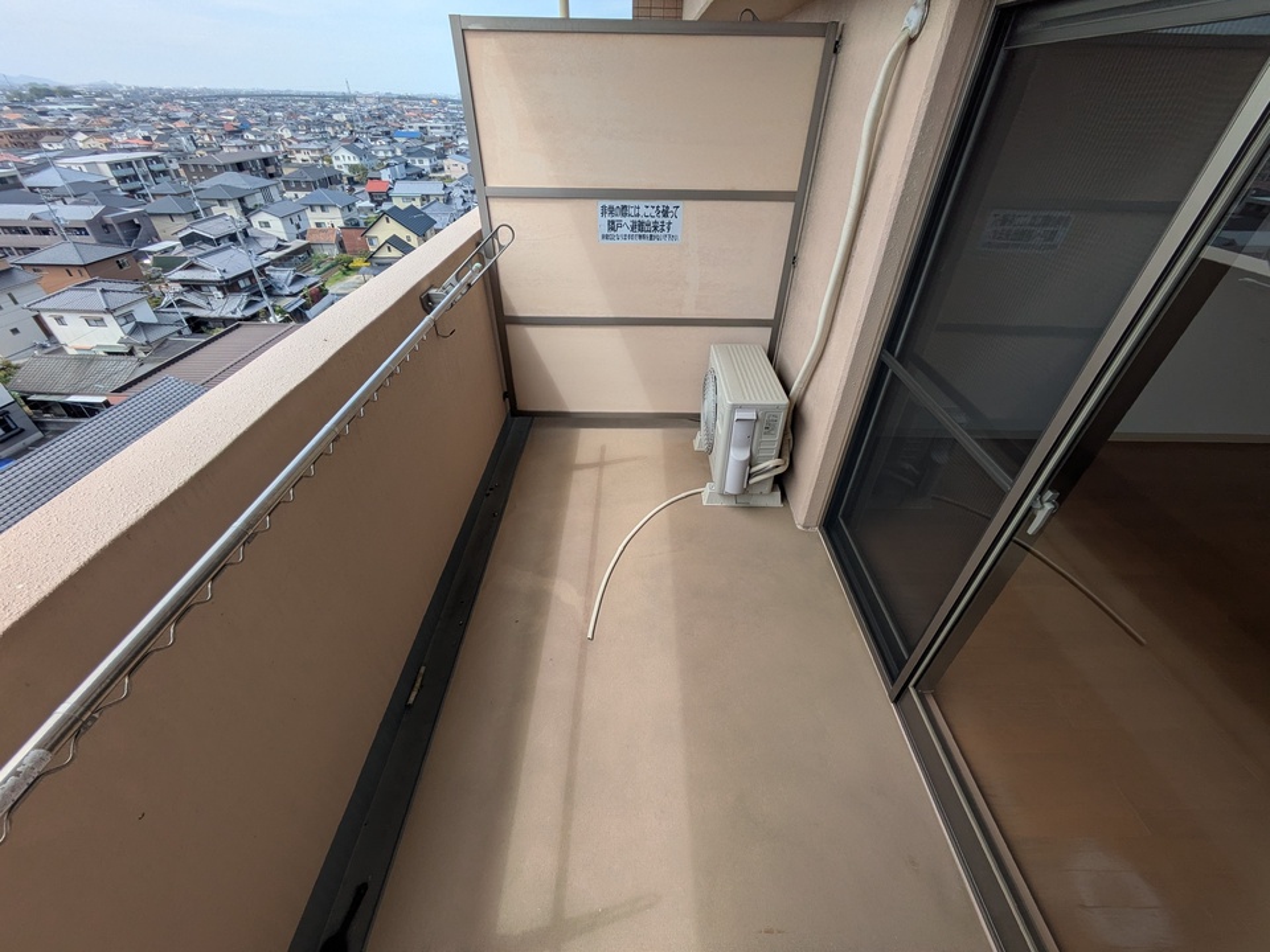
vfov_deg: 85.7
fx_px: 514
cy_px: 476
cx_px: 635
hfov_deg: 102.1
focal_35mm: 14
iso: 49
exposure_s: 1/1003
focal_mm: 1.83
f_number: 2.2
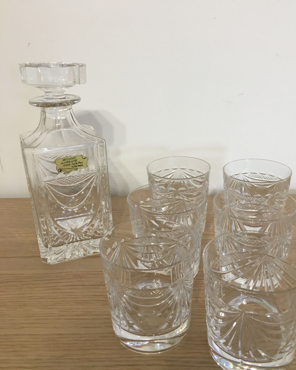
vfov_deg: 54.2
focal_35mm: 33
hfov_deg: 44.5
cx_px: 160
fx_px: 361
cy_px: 186
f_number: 2.2
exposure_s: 1/33
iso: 125
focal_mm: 4.15
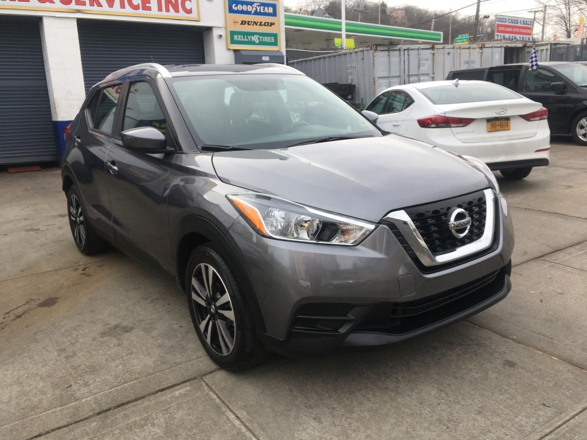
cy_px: 220
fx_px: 492
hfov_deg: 61.7
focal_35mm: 29
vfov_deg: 48.2
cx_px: 294
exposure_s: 1/534
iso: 25
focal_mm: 4.15
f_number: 2.2
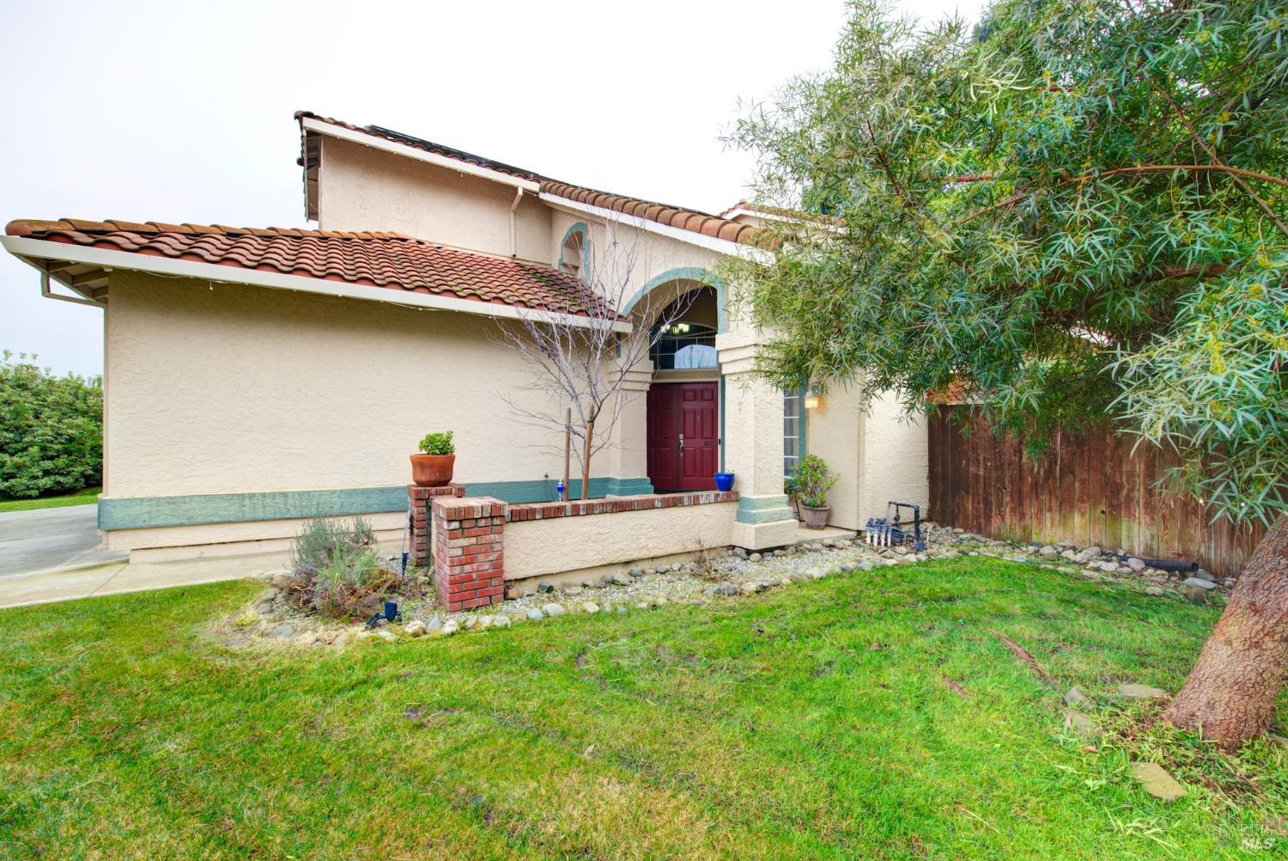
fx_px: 501
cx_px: 644
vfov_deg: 81.3
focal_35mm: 14
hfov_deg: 104.2
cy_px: 430
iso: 100
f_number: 14
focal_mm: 14
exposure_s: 1/20
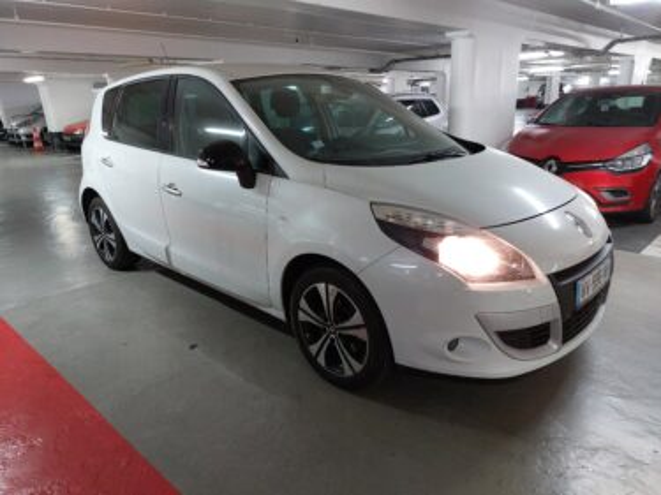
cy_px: 248
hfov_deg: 69.4
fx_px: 477
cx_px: 330
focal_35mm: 25
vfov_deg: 54.9
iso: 400
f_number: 1.8
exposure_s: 1/50
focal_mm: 5.23
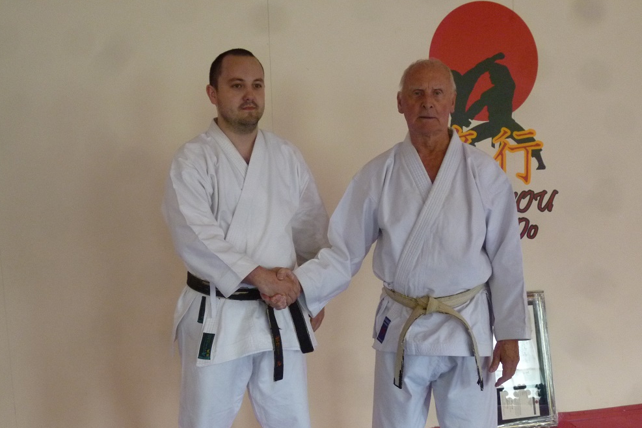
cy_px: 236
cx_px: 320
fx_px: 695
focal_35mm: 39
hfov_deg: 49.6
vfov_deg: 34.2
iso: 320
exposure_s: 1/60
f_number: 3.1
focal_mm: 6.5
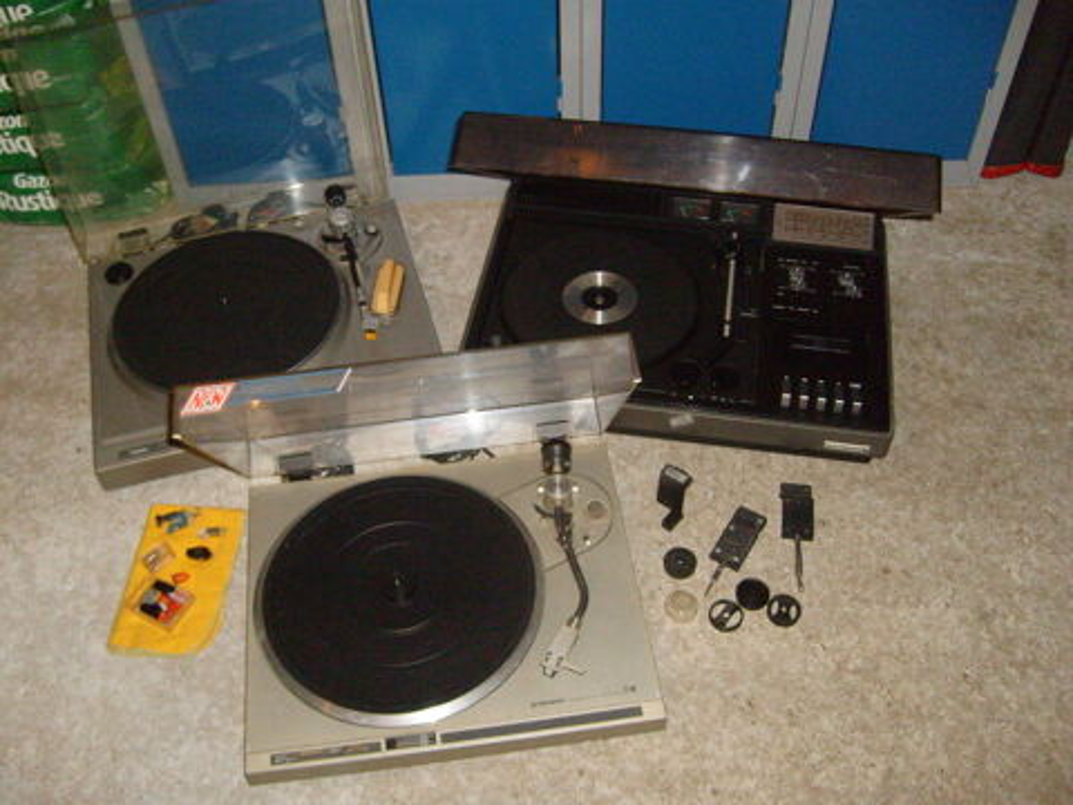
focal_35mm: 35
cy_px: 402
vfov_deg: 40.7
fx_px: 1085
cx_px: 536
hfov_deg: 52.6
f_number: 2.8
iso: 400
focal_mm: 5.8
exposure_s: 1/45
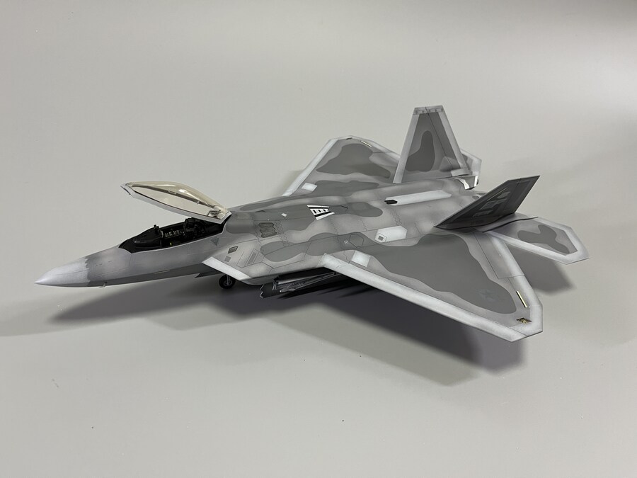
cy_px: 239
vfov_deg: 53.1
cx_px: 318
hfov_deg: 67.3
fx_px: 478
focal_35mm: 26
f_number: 1.6
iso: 200
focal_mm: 5.1
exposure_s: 1/60
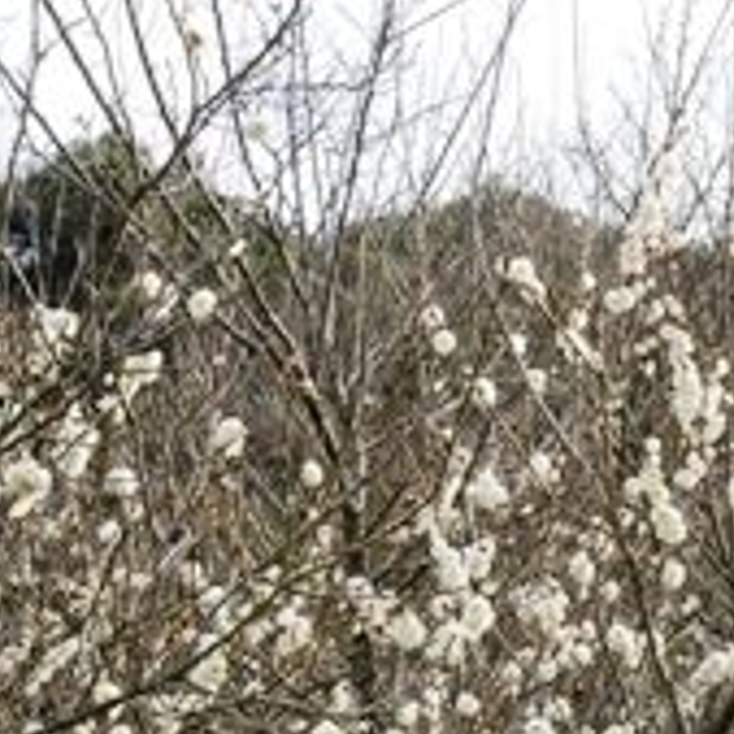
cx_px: 599
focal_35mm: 88
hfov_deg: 19.5
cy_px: 636
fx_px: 2111
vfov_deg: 19.4
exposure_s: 1/80
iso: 200
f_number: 10
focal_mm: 26
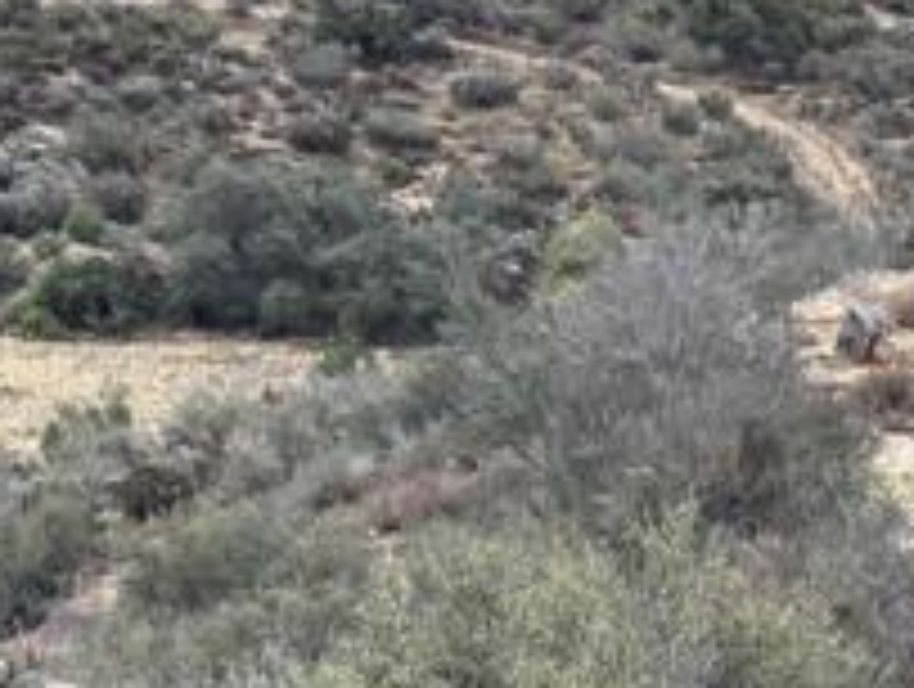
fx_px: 3994
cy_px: 517
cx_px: 909
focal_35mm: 151
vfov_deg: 9.8
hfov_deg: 12.9
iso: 200
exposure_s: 1/60
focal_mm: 6.76
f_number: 1.78
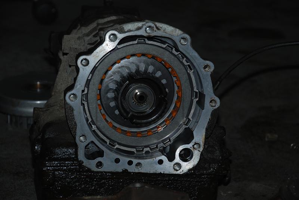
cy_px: 100
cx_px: 150
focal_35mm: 128
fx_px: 1060
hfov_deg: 16.1
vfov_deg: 10.8
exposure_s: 1/60
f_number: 5.6
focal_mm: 85
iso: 100
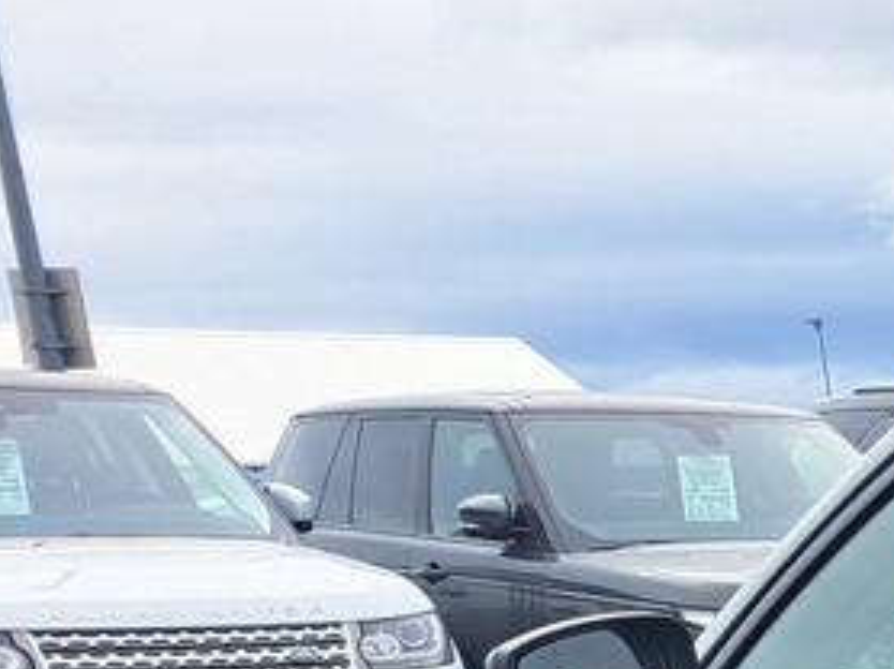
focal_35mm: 118
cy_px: 1434
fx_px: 3045
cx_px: 2159
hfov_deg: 12.8
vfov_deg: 11.1
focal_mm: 5.23
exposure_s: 1/549
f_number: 1.8
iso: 50
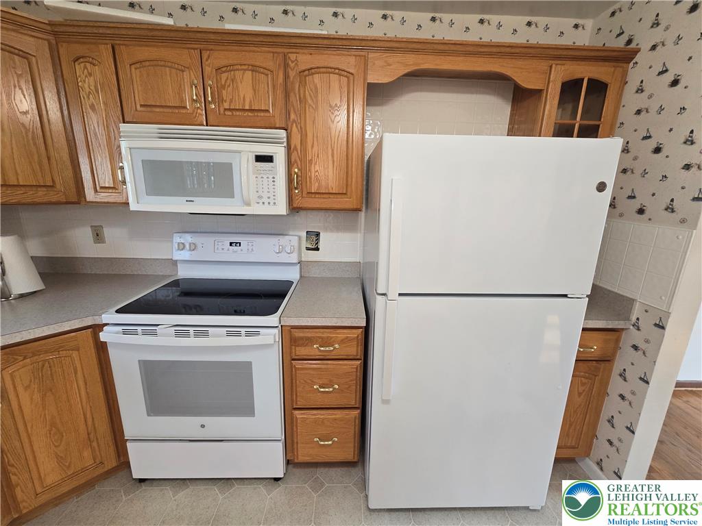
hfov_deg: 106.2
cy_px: 263
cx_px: 351
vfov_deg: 89.9
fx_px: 264
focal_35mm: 13
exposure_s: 1/60
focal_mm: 2.2
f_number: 2.2
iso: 125
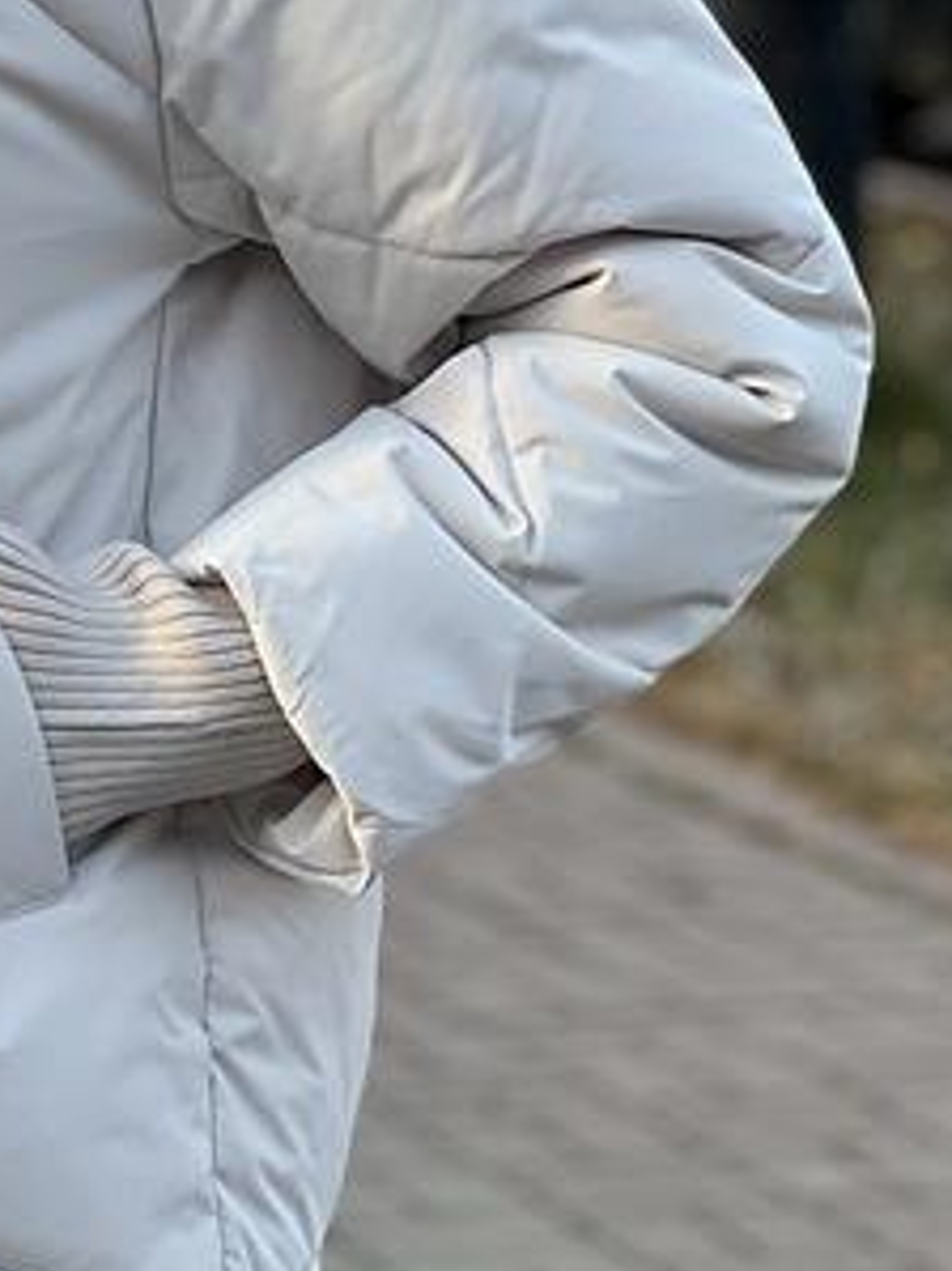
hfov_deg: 5.6
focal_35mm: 264
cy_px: 400
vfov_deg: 7.5
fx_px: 9688
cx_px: -183
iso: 32
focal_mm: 9
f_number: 2.8
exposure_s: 1/121
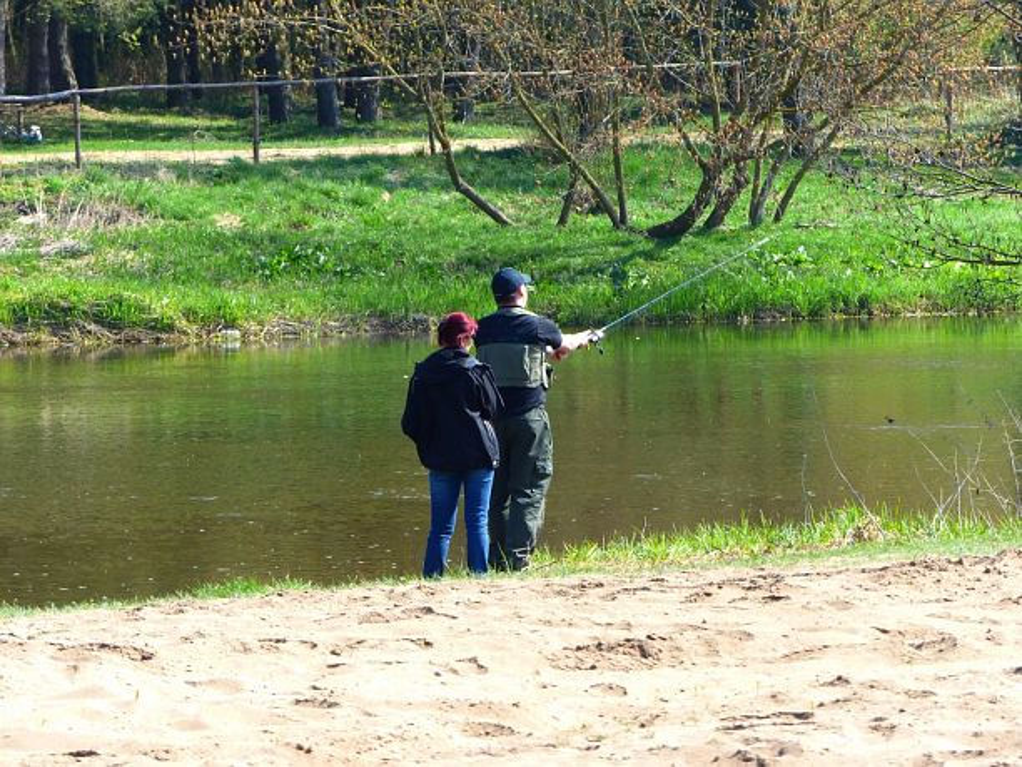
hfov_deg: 8.1
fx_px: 7233
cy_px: 384
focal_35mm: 245
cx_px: 511
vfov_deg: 6.1
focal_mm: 44
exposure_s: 1/200
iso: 100
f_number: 4
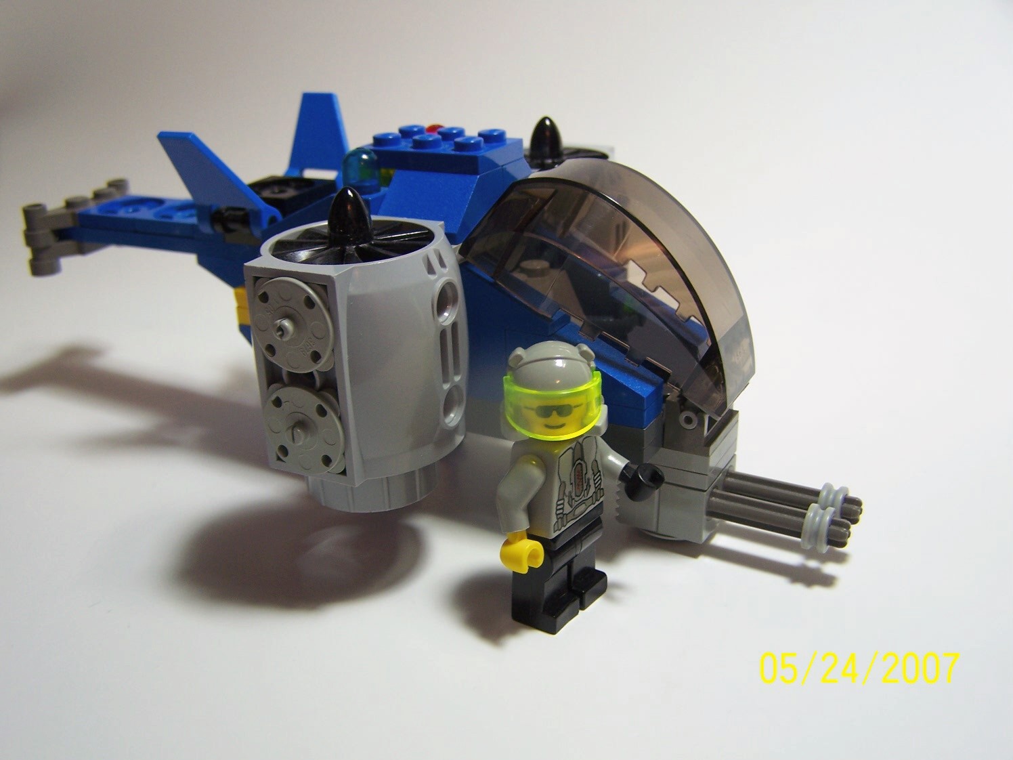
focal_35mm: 38
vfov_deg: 37.7
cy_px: 380
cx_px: 506
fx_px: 1112
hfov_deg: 49.0
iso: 80
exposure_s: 1/40
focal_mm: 6.3
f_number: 2.8
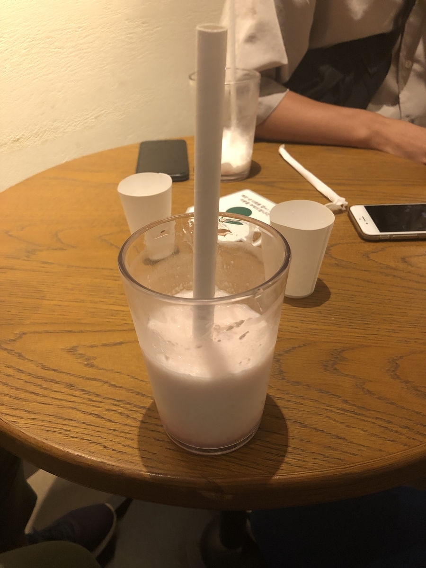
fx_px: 459
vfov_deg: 63.4
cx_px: 213
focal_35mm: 28
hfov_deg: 49.7
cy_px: 284
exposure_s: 1/15
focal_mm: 4
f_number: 1.8
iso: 64
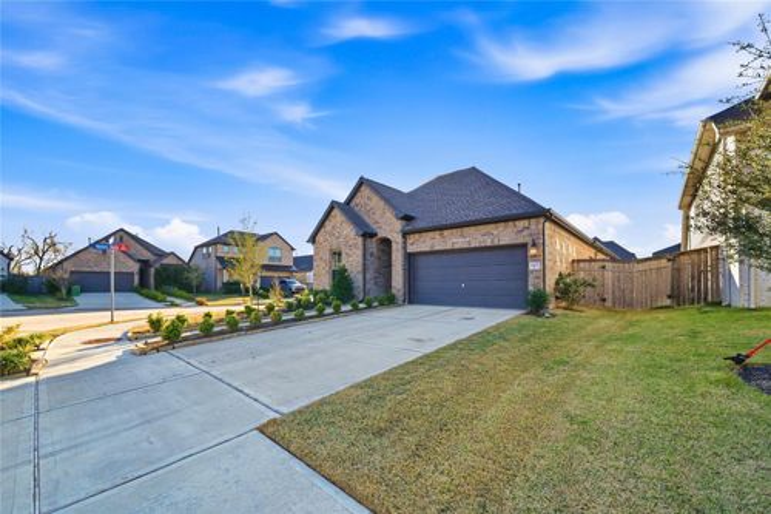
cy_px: 257
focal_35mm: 13
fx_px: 278
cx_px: 386
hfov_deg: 108.3
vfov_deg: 85.4
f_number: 8
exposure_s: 1/4000
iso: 400
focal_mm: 13
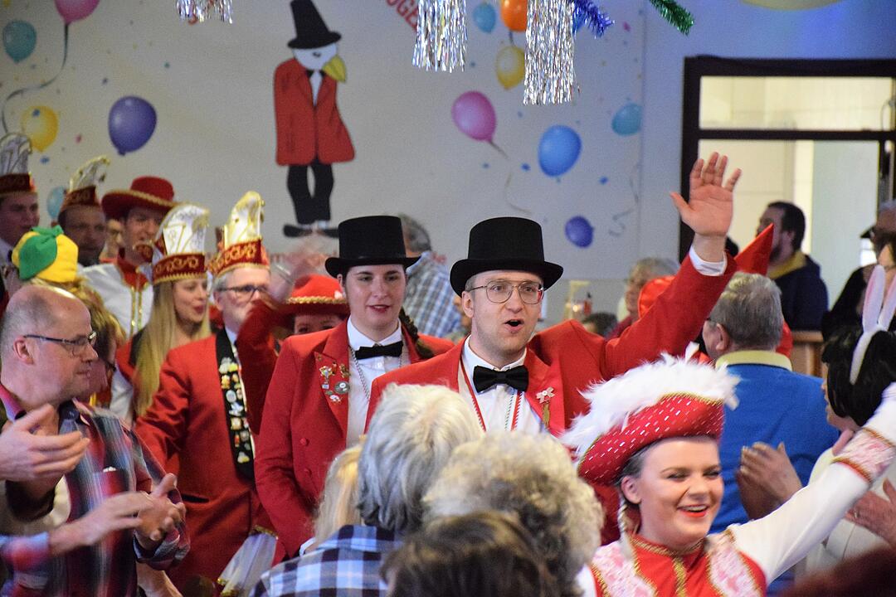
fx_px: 3546
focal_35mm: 142
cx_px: 448
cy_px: 298
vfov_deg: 9.6
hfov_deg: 14.4
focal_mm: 95
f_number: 5.3
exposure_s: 1/50
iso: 6400
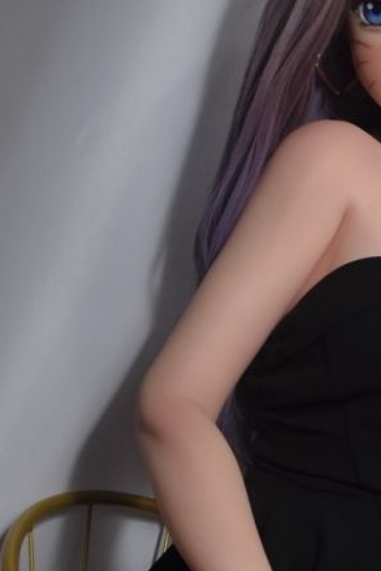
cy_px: 377
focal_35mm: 83
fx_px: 1317
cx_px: 376
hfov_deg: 16.2
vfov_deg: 24.3
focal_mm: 27
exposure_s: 1/180
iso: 1600
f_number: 6.7
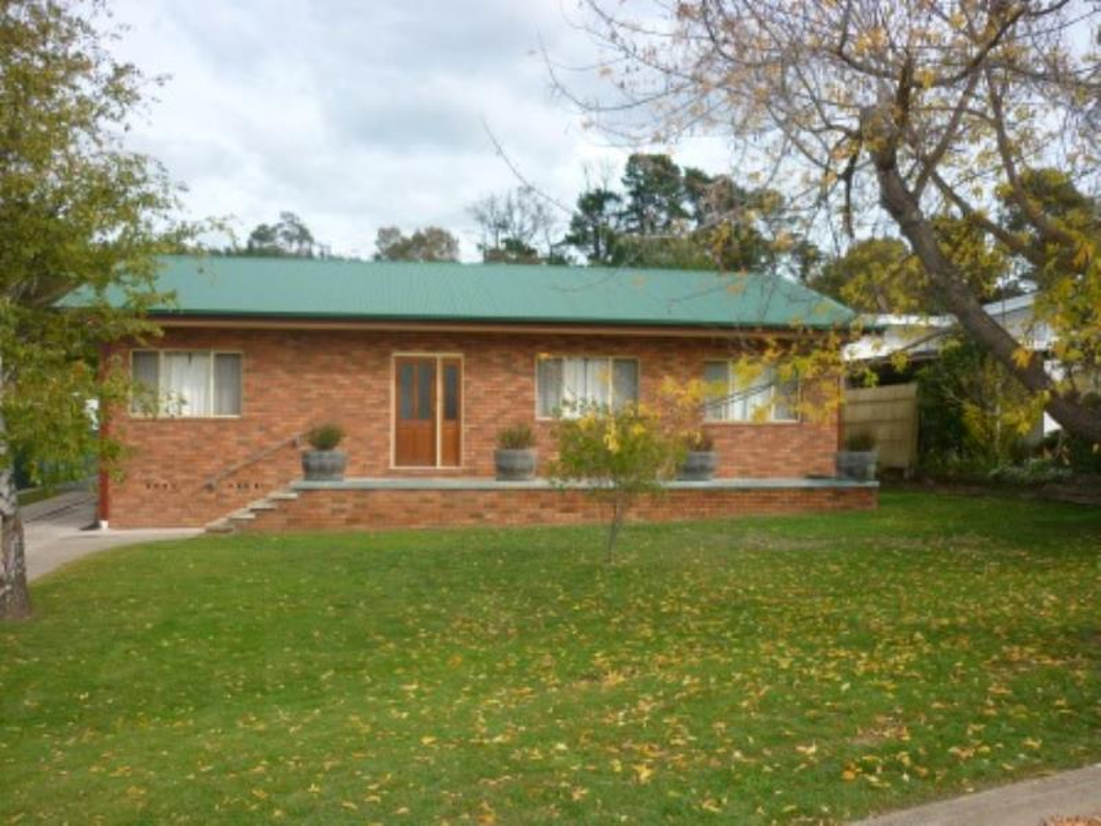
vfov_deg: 42.9
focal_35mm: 33
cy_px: 413
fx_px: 1050
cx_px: 550
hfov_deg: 55.4
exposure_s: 1/800
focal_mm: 5.5
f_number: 2.8
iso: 100
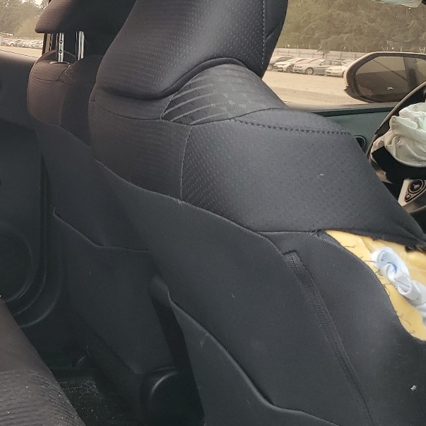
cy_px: 207
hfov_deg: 25.4
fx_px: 849
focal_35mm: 61
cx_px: -82
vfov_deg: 28.2
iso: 50
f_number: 1.5
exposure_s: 1/189
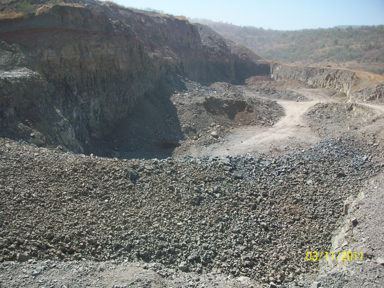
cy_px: 144
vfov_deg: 44.2
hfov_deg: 56.8
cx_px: 192
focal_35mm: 32
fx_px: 355
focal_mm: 5.7
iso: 64
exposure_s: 1/640
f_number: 2.8
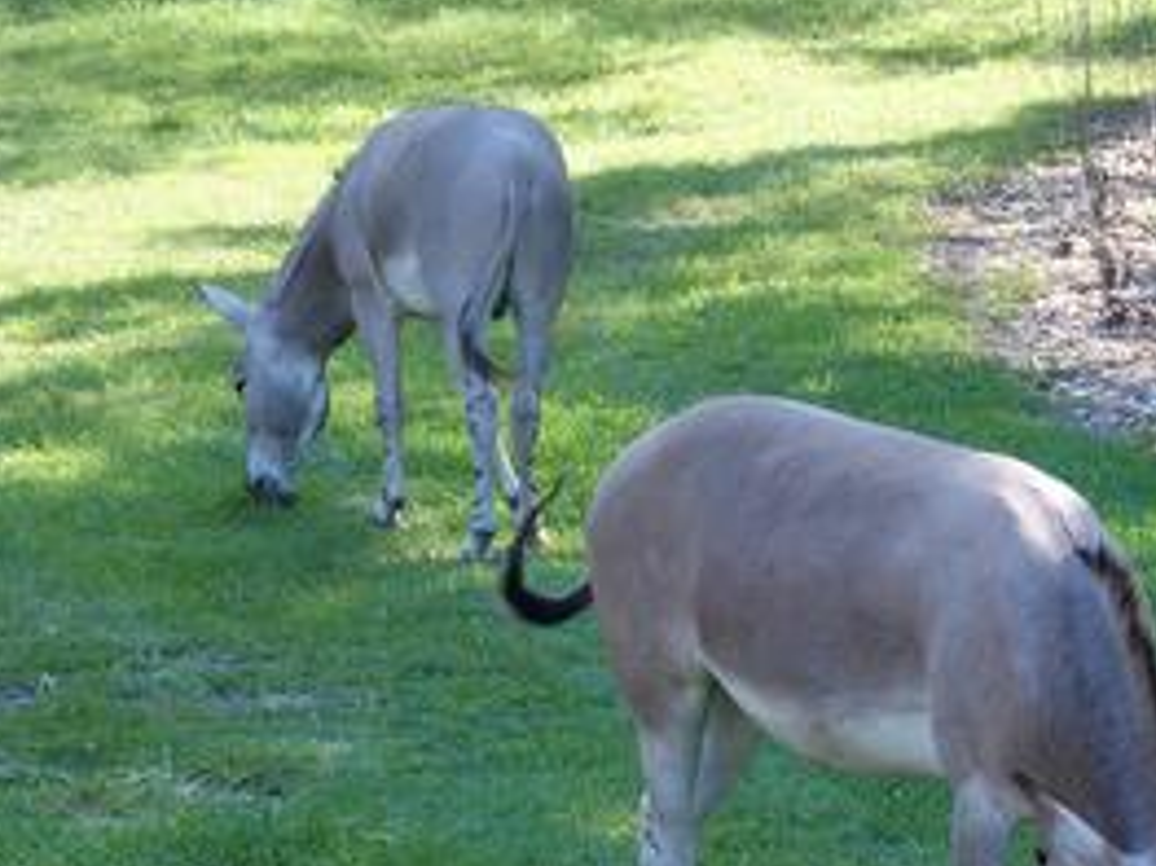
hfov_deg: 10.3
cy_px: 571
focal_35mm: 192
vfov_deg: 7.7
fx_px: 6409
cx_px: 813
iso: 125
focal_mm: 24
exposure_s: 1/200
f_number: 3.2
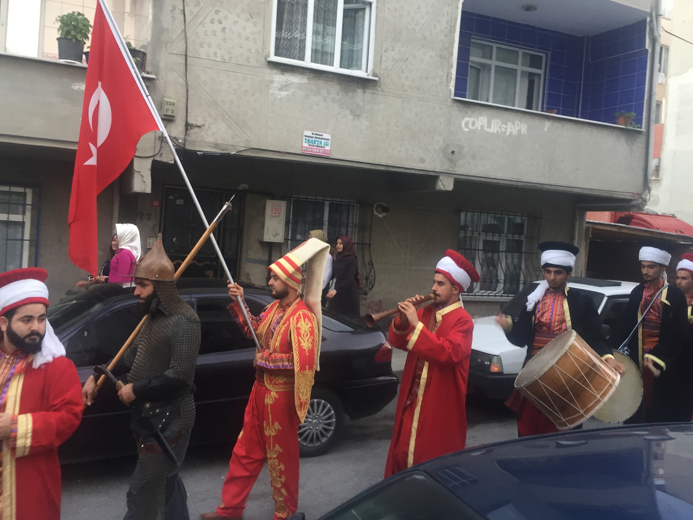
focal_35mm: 32
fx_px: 641
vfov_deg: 44.1
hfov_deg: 56.8
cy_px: 238
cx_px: 334
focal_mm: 4.15
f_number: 2.2
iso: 80
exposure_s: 1/33
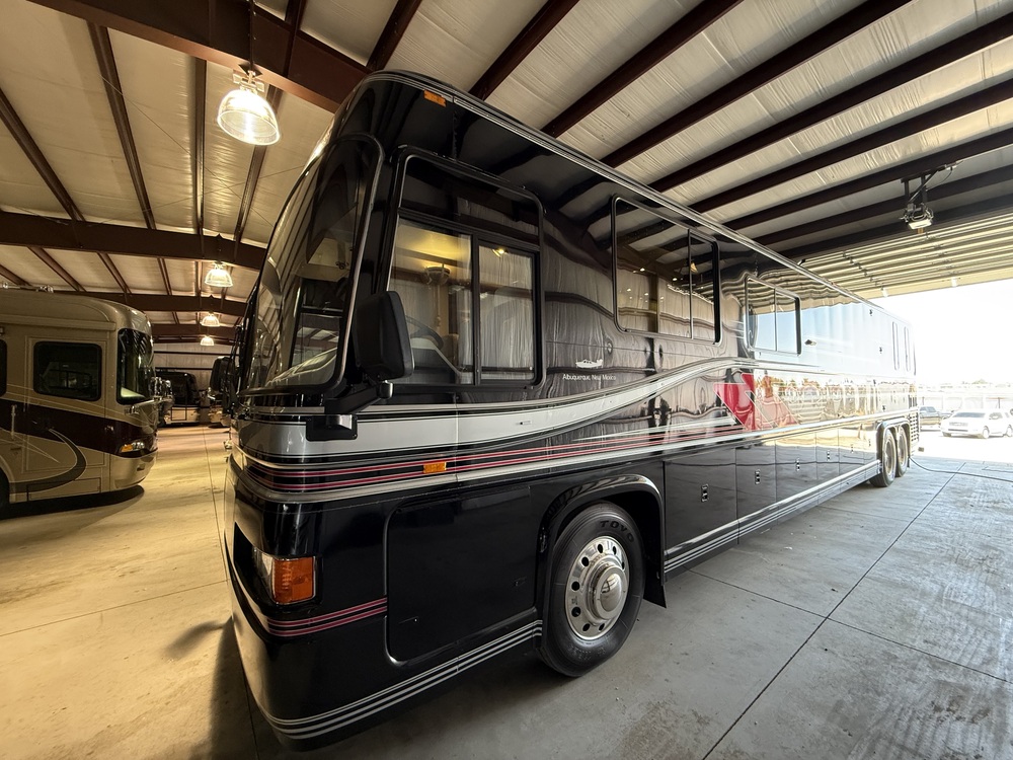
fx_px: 410
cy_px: 380
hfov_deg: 102.1
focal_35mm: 14
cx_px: 506
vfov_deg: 85.7
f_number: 2.2
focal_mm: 2.22
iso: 320
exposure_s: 1/60
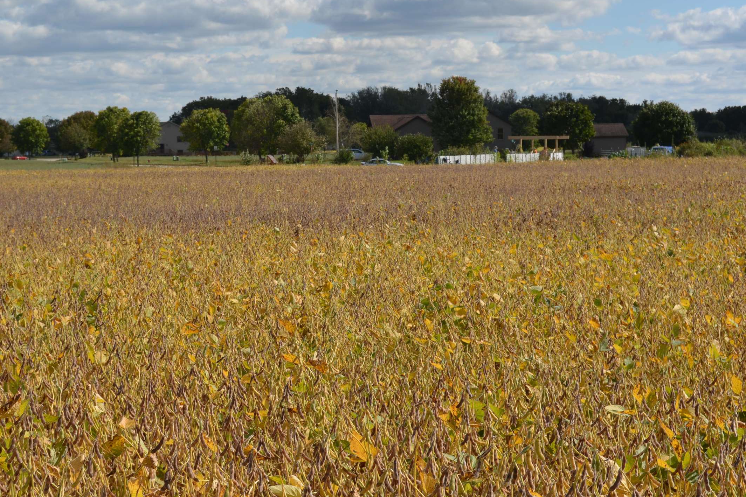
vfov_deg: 18.0
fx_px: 1569
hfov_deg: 26.7
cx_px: 309
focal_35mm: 76
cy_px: 200
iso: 100
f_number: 9
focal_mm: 35
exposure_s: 1/320
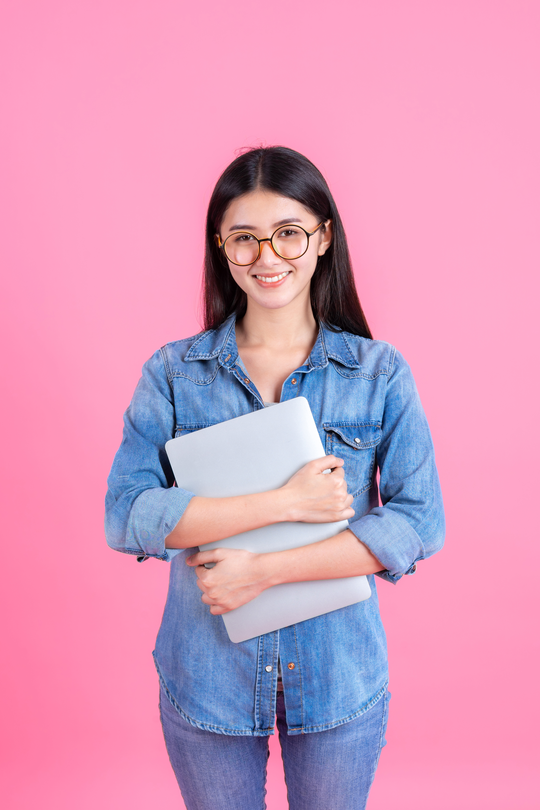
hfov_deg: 25.5
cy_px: 405
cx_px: 270
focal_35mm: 53
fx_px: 1192
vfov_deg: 37.5
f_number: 9.5
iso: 100
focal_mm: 53
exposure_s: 1/90
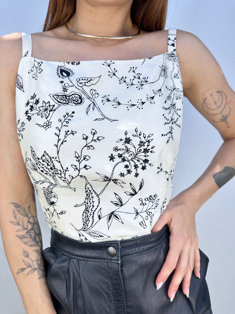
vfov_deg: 71.6
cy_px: 157
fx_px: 217
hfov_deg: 56.8
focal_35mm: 24
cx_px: 118
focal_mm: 6.86
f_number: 1.78
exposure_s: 1/623
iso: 80
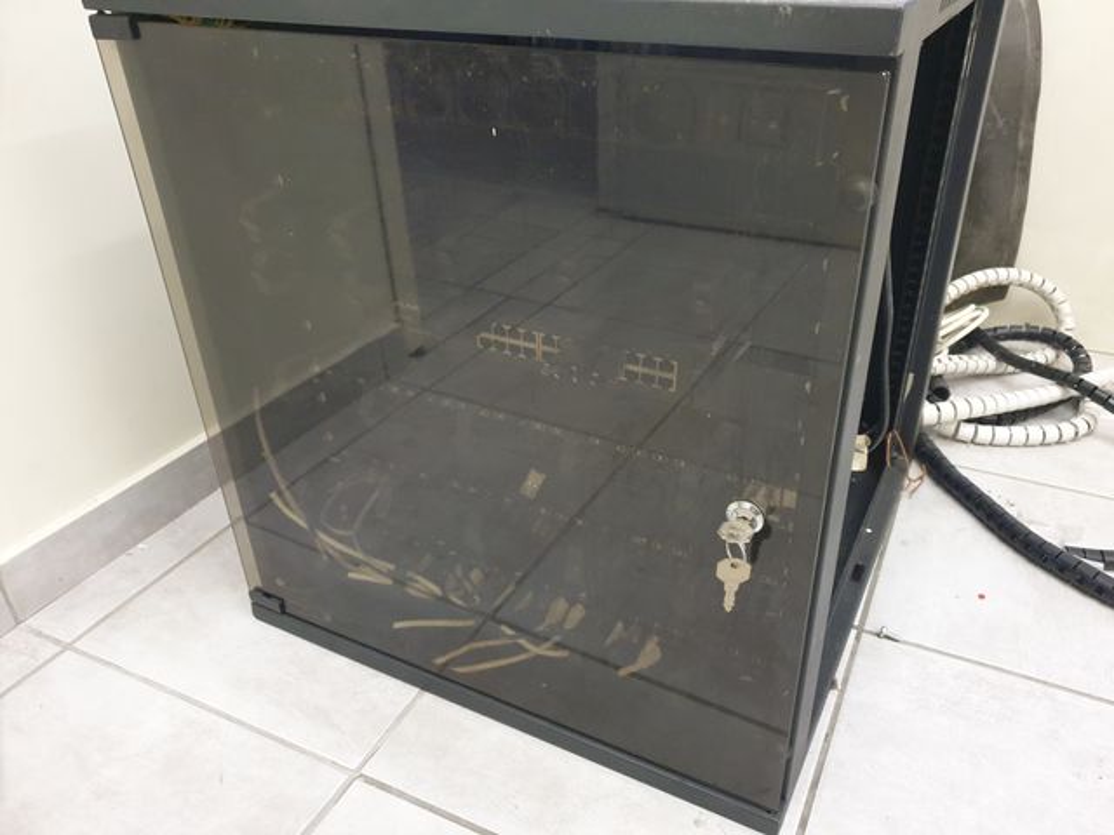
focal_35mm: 26
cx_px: 557
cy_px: 418
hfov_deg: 67.3
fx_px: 837
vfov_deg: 53.1
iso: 320
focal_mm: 4.3
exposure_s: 1/50
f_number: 1.5
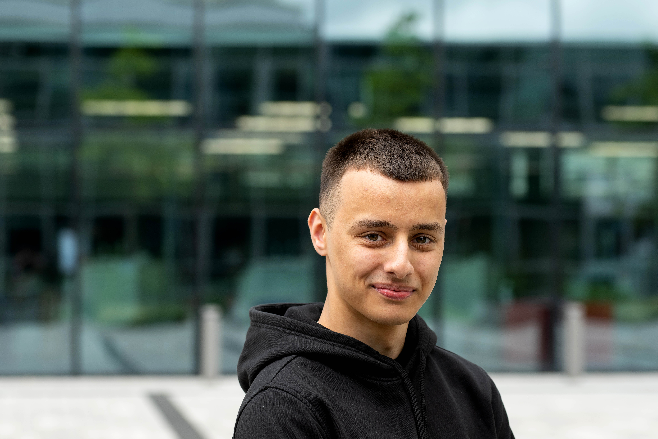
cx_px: 302
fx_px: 2157
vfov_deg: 11.6
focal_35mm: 118
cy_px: 264
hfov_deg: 17.3
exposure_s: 1/200
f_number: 4.5
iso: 125
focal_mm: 92
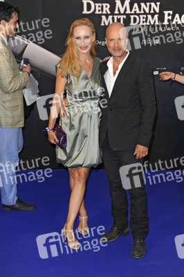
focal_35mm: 68
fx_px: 522
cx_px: 92
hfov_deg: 20.0
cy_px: 138
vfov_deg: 29.7
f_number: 6.3
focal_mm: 68
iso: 500
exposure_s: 1/160
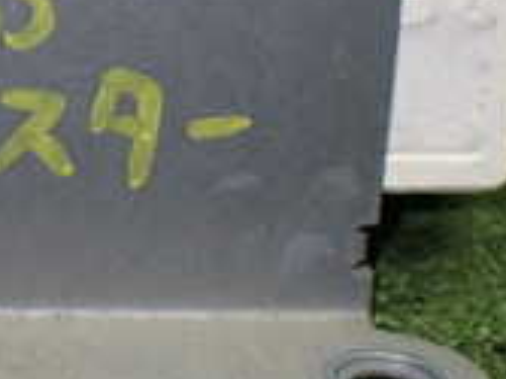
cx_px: -24
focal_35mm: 108
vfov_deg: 13.7
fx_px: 1578
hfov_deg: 17.7
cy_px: 106
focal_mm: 5.4
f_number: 2.3
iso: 320
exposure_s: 1/125
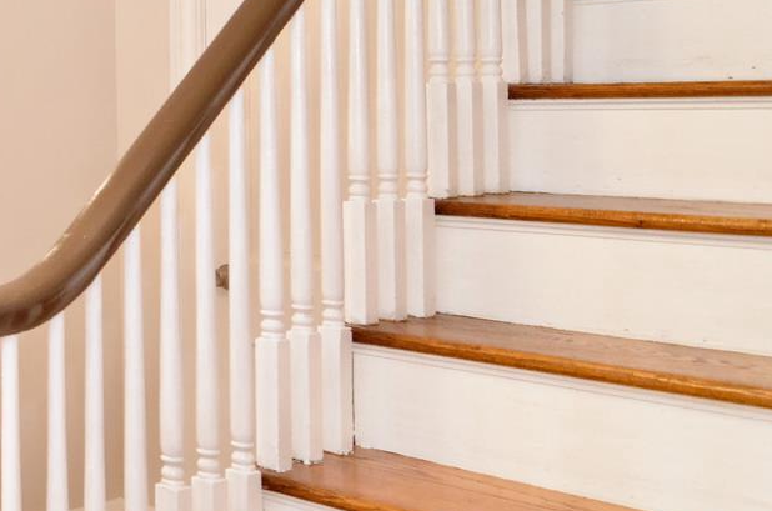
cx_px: -456
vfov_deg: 24.2
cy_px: 96
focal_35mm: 55
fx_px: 1169
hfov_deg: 25.1
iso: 360
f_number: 4
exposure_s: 1/60
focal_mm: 11
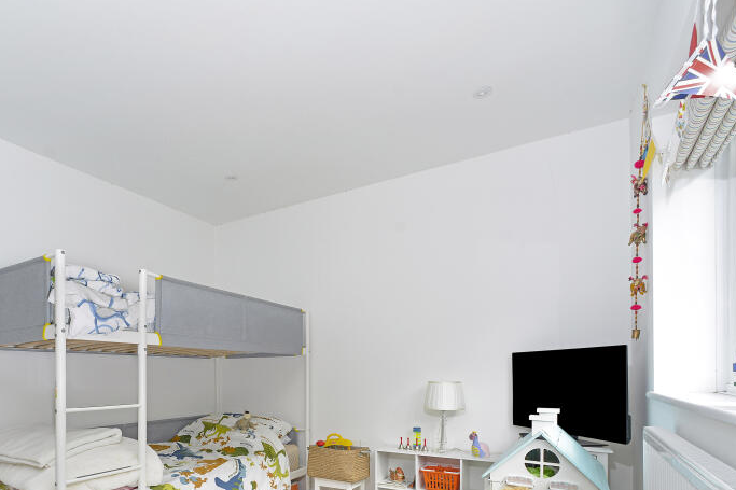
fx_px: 429
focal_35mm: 21
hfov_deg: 79.4
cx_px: 266
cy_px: 366
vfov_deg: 56.6
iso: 400
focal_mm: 14
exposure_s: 1/80
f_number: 7.1
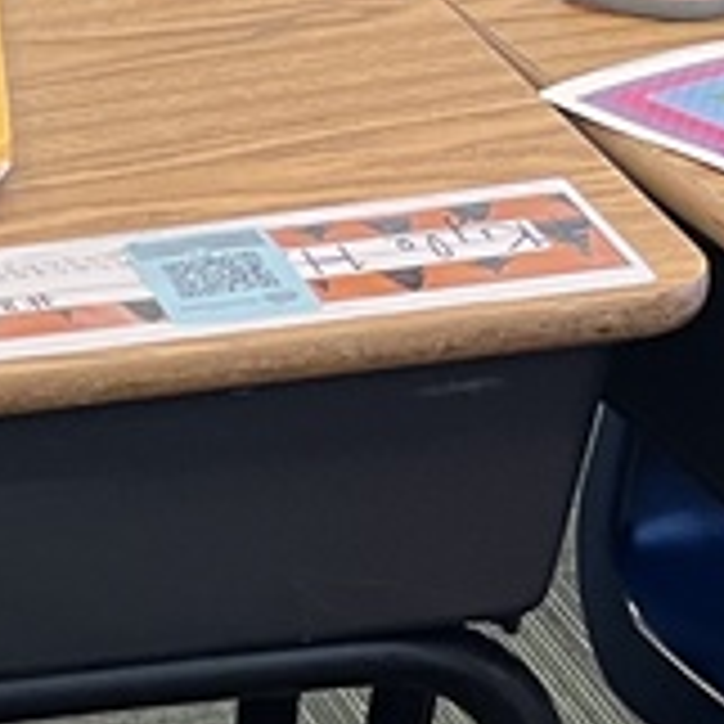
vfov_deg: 10.9
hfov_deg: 10.6
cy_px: 1444
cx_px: -899
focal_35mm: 146
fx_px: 3455
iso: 160
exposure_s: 1/60
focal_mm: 5.1
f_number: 1.6
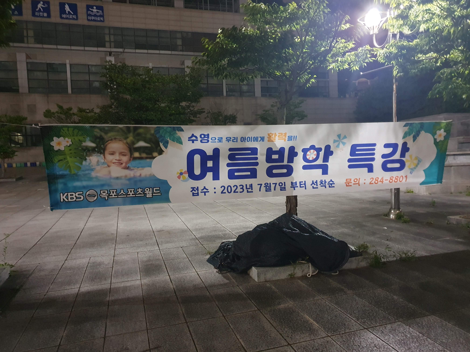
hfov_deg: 67.3
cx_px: 235
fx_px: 353
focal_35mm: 26
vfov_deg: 53.1
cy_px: 176
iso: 640
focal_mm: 4.32
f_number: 1.5
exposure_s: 1/10
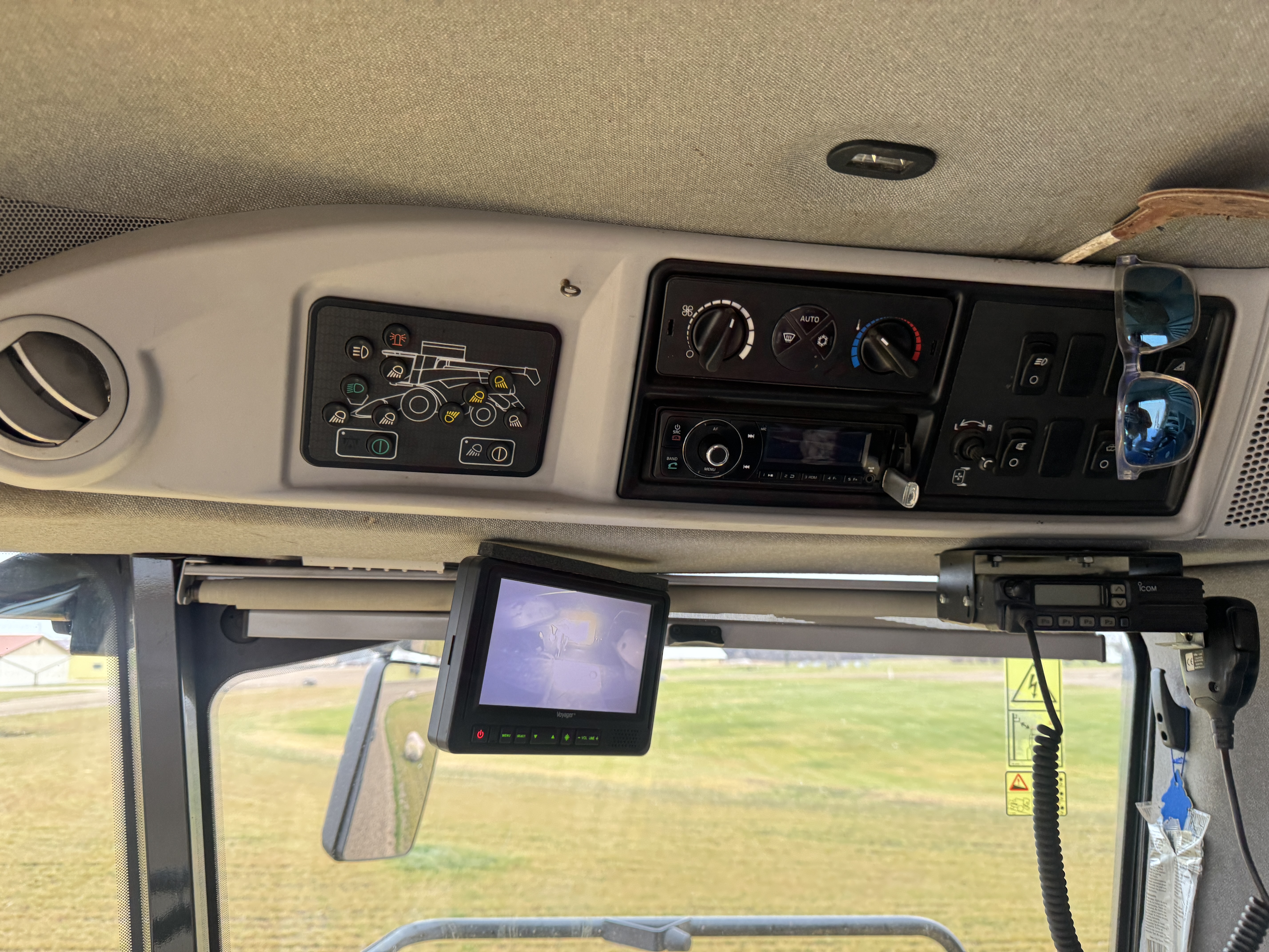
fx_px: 880
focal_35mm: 24
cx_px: 634
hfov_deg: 71.6
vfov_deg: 56.8
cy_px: 476
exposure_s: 1/85
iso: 200
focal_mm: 6.76
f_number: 1.78
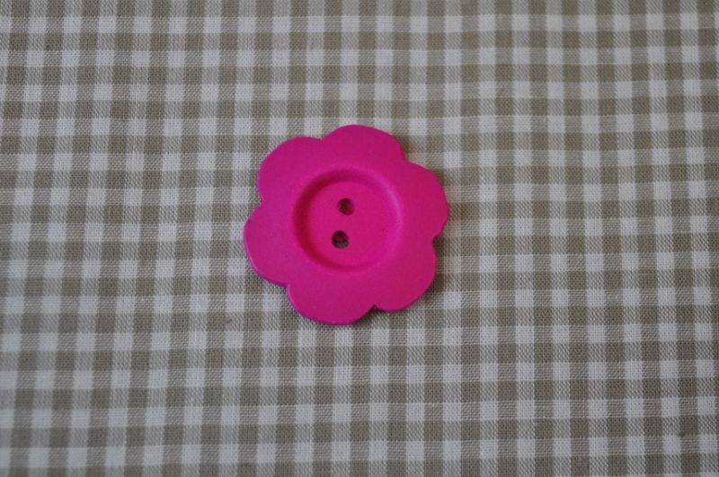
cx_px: 360
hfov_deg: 31.9
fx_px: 1256
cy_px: 238
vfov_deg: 21.5
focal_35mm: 63
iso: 400
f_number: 5
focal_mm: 42
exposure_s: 1/100
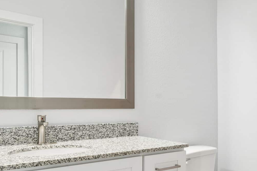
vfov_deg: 38.5
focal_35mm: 34
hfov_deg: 55.0
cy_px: 111
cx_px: 164
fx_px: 243
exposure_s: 1/15
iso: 400
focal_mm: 16.5
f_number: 8
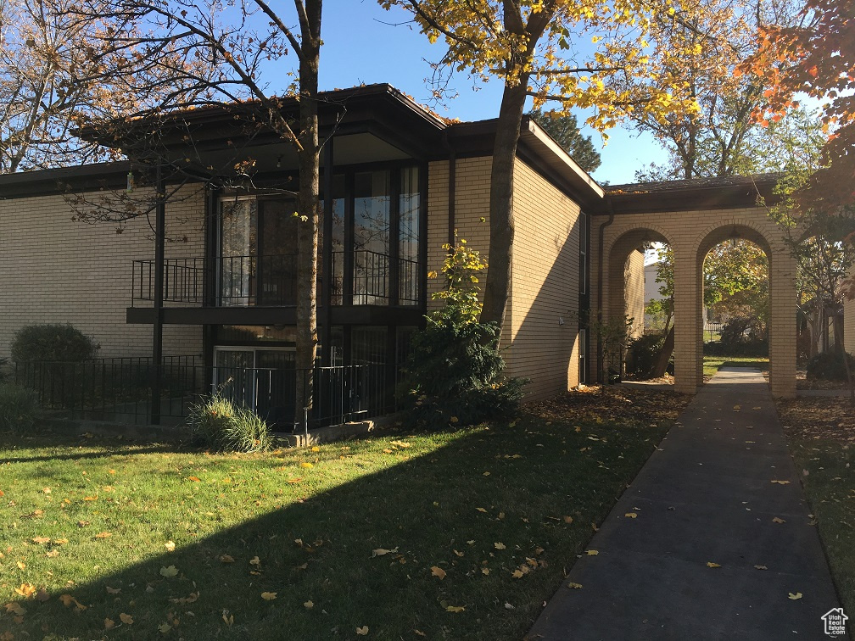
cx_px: 428
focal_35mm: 29
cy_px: 320
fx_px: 716
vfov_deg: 48.2
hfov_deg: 61.7
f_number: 2.2
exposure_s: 1/680
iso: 25
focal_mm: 4.15
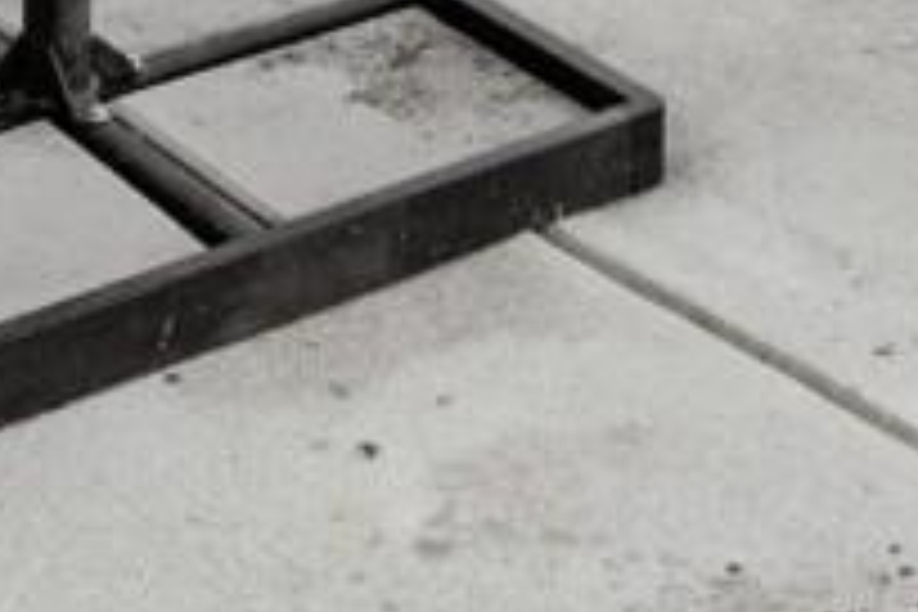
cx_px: 878
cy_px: -1548
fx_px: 3442
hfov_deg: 15.0
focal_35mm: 135
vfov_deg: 7.9
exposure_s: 1/80
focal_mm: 11.5
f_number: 4.8
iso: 100
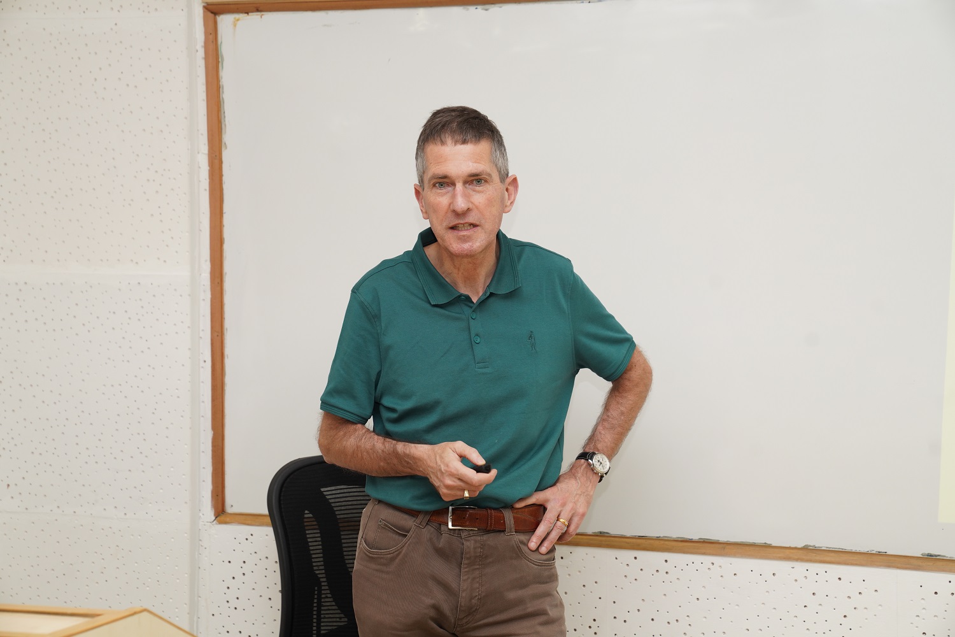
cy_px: 318
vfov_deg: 19.5
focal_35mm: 70
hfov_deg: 28.8
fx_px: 1857
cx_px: 478
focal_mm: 70
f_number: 5
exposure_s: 1/250
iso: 800
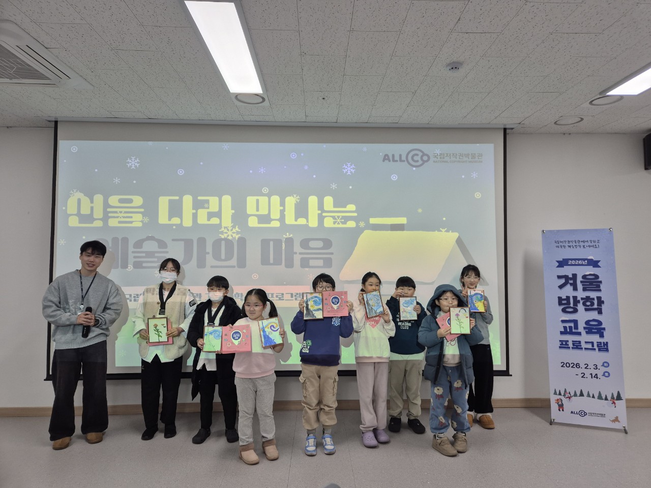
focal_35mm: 23
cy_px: 244
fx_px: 433
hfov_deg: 73.9
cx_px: 326
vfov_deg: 58.9
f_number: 1.8
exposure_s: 1/120
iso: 50
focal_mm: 5.4
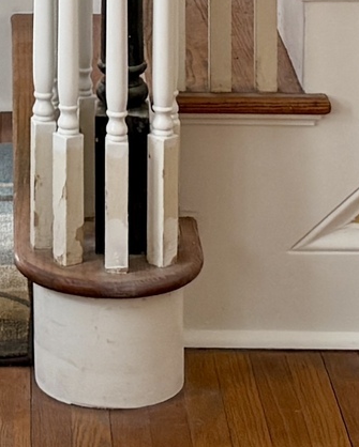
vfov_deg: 10.0
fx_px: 2282
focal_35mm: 172
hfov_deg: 8.9
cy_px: -592
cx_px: -24
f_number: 1.78
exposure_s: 1/121
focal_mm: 6.76
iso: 100
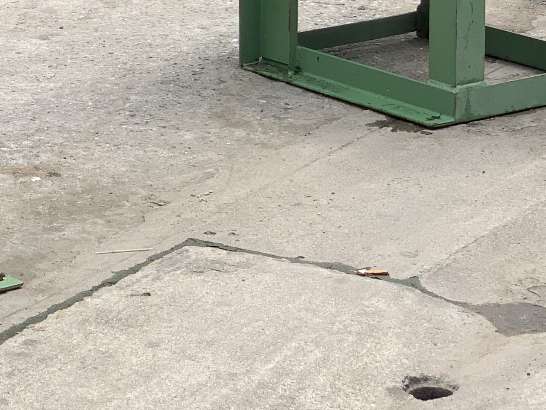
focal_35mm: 164
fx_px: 2587
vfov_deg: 8.9
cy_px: -108
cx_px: -33
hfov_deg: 11.9
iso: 16
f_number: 2.4
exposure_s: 1/326
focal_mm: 6
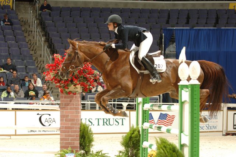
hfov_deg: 15.9
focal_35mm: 129
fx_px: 845
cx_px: 118
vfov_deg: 10.6
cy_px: 78
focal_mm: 86
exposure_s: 1/250
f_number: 4.5
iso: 320
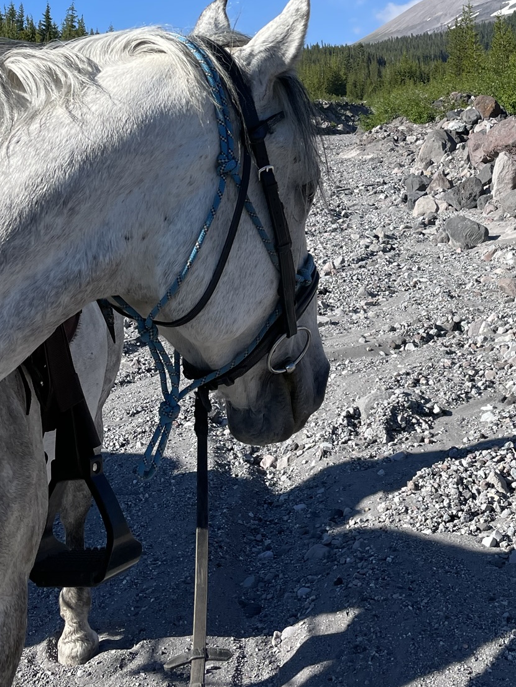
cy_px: 130
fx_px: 934
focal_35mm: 47
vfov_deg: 38.8
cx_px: 382
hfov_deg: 30.4
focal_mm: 4.2
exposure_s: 1/2564
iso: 32
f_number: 1.6
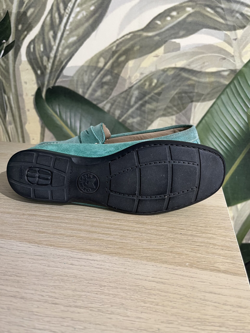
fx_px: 250
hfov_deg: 53.1
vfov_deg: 67.3
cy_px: 166
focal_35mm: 26
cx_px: 125
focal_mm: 5.1
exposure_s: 1/50
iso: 125
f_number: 1.6
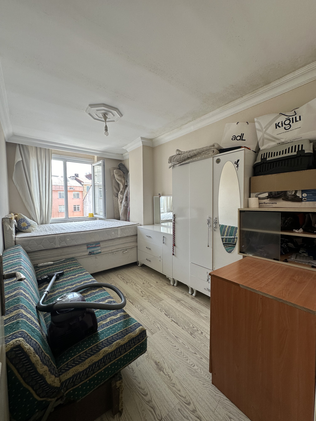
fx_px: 170
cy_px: 210
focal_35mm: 14
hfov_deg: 85.7
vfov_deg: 102.1
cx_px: 158
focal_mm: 2.22
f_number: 2.2
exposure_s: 1/99
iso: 64
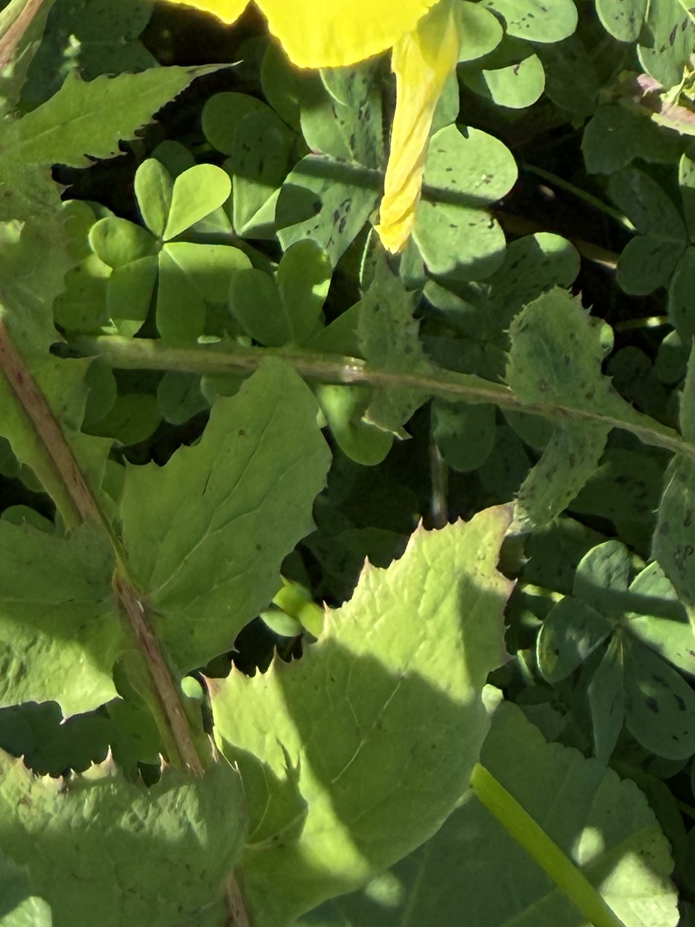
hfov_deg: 18.6
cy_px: -563
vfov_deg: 20.4
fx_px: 2089
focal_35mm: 78
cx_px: 70
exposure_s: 1/1190
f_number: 2.2
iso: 50
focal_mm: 2.22
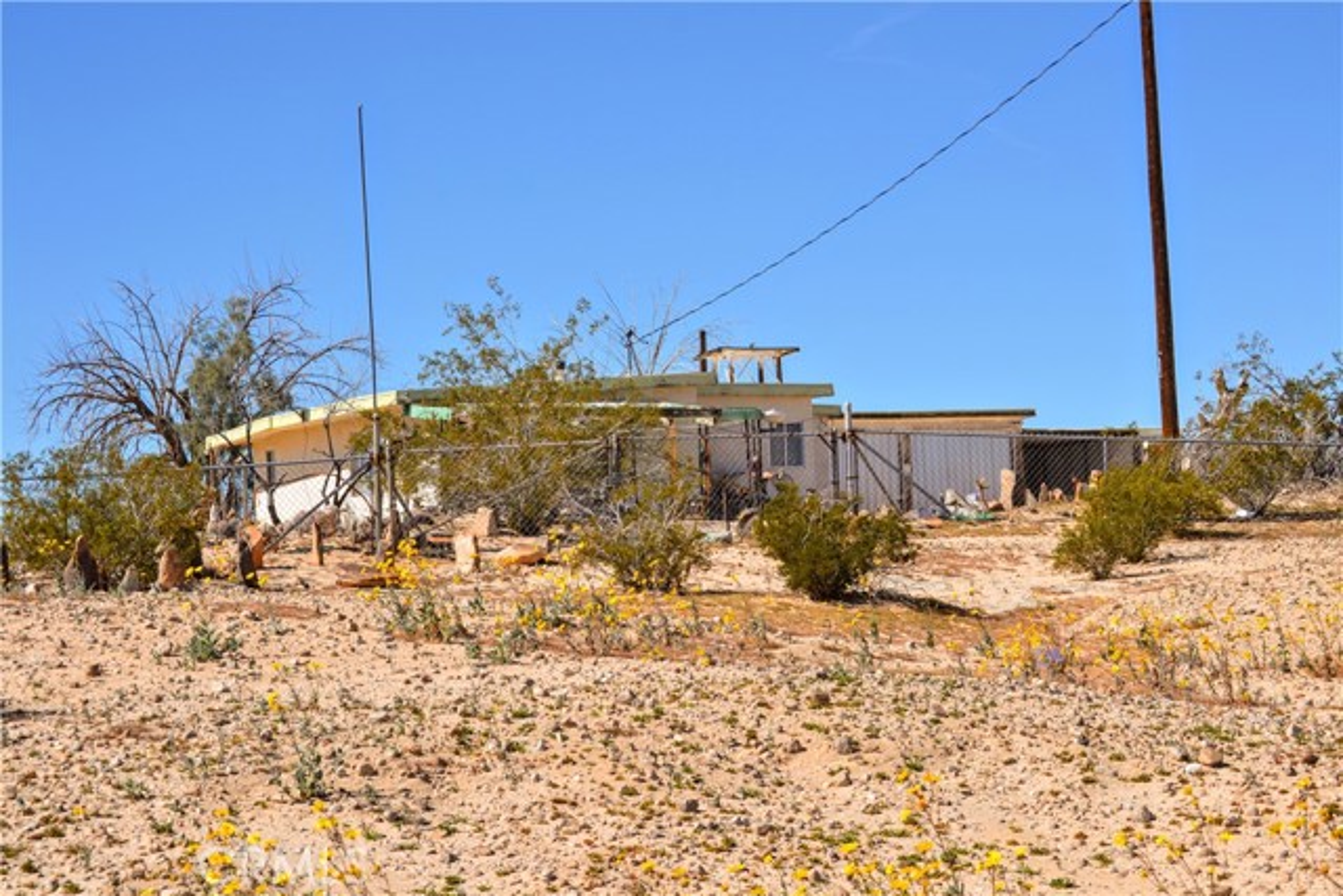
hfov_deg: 24.6
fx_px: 3078
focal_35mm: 82
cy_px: 448
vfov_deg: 16.6
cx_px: 672
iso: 100
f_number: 9
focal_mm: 55
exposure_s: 1/320
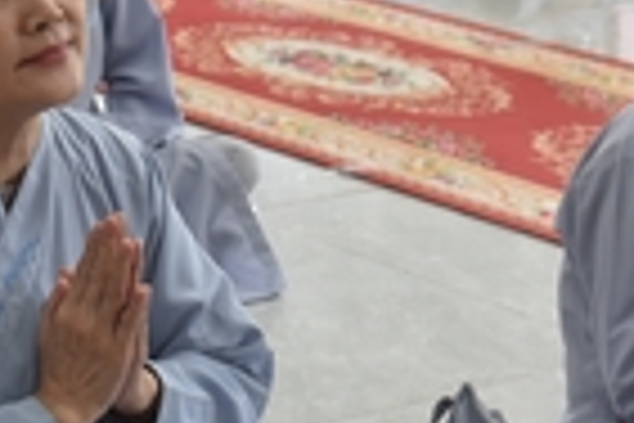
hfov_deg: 11.6
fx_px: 3082
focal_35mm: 175
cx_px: -36
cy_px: 45
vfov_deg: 7.8
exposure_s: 1/60
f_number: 4
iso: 500
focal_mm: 38
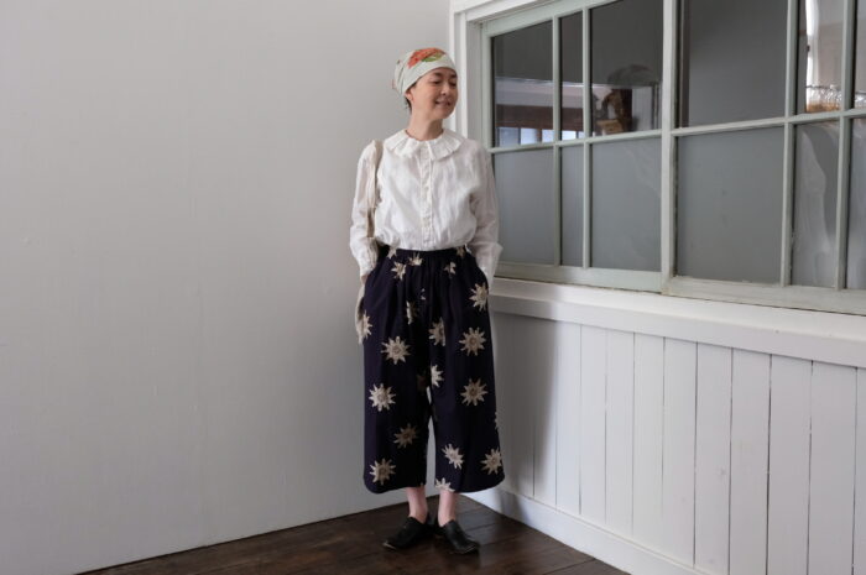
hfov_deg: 54.5
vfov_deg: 37.8
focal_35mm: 35
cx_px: 433
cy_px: 288
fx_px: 841
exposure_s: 1/125
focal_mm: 23.3
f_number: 5.6
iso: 2000
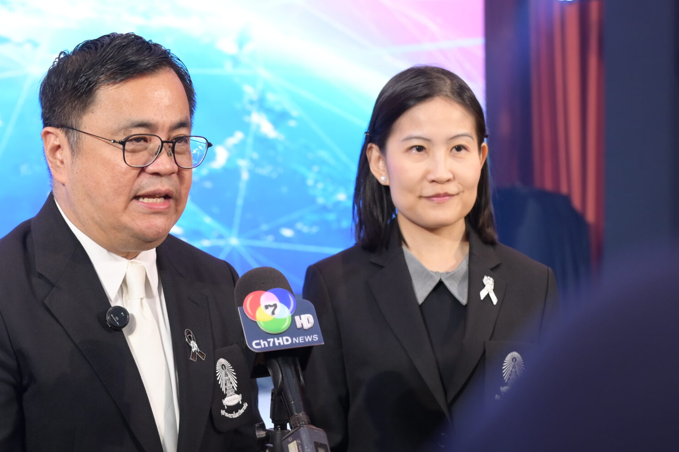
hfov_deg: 22.1
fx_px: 1735
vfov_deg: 14.8
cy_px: 314
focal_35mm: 92
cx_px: 255
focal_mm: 54
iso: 1000
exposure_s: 1/100
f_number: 4
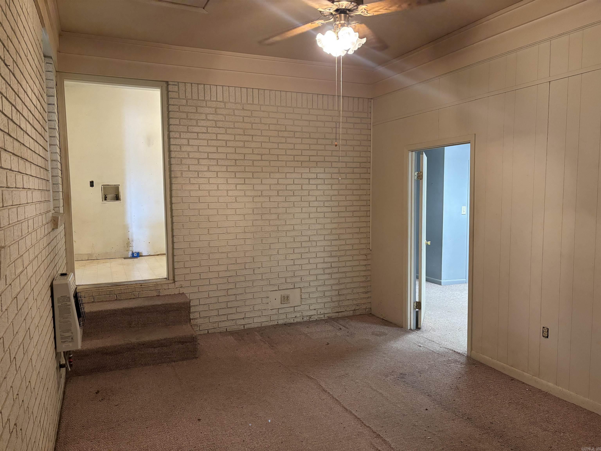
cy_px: 226
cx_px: 300
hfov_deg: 67.3
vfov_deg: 53.1
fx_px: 451
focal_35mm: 26
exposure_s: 1/60
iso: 400
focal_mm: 5.96
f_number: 1.6
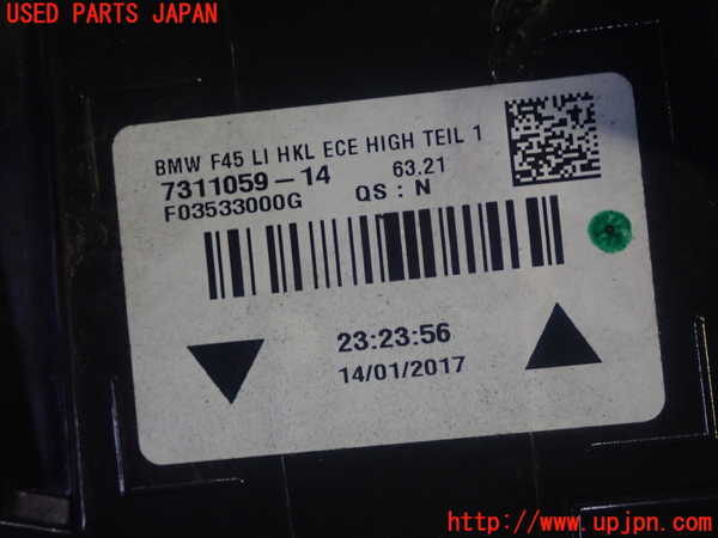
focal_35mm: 82
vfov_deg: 18.0
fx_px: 1701
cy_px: 269
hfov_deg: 23.8
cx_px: 359
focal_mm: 14.62
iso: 500
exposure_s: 1/80
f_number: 4.3
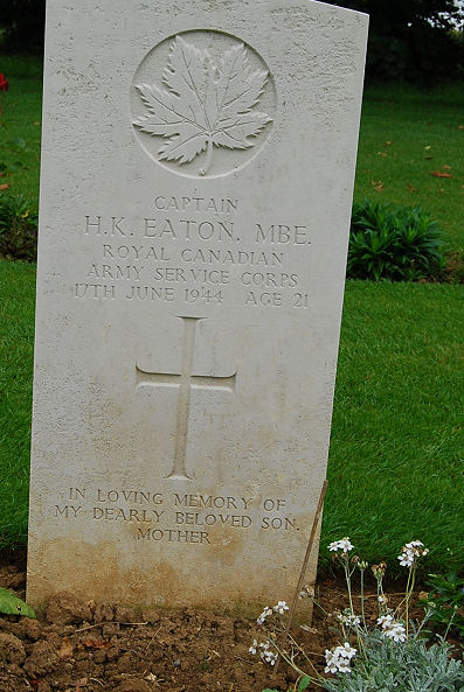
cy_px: 347
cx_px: 182
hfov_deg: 20.0
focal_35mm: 68
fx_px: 1311
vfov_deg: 29.6
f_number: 7.1
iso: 200
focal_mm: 30
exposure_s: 1/200
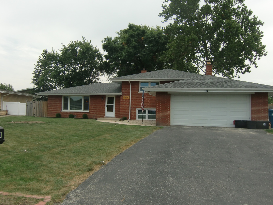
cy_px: 99
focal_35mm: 31
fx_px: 244
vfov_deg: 45.4
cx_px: 132
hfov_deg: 58.3
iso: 64
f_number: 3.5
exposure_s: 1/640
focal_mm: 5.2
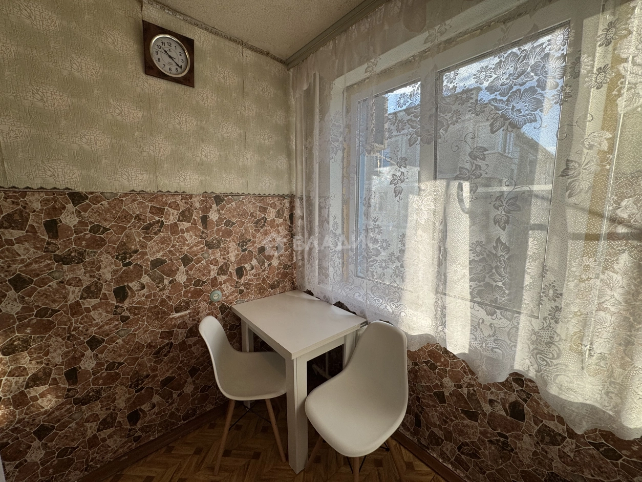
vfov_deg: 85.7
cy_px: 241
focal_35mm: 14
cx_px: 321
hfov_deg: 102.1
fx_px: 260
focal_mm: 2.22
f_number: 2.2
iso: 40
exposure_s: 1/351
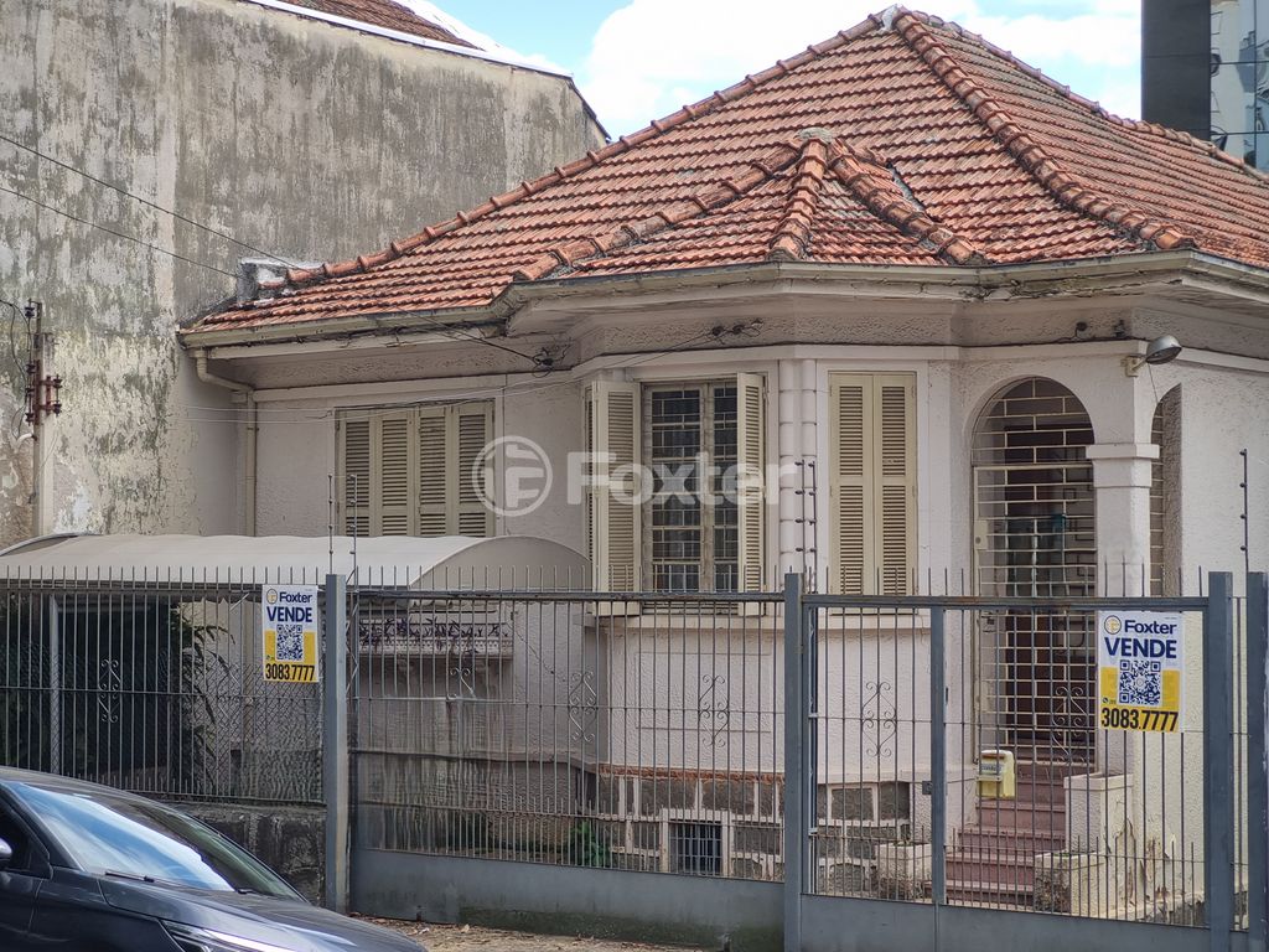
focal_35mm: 76
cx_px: 634
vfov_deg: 19.4
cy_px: 476
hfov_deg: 25.7
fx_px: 2786
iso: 50
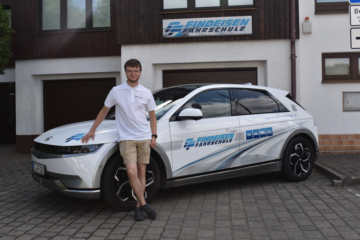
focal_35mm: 40
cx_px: 180
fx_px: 405
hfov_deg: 47.9
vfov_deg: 33.0
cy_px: 120
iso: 200
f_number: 8
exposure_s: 1/250
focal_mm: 27
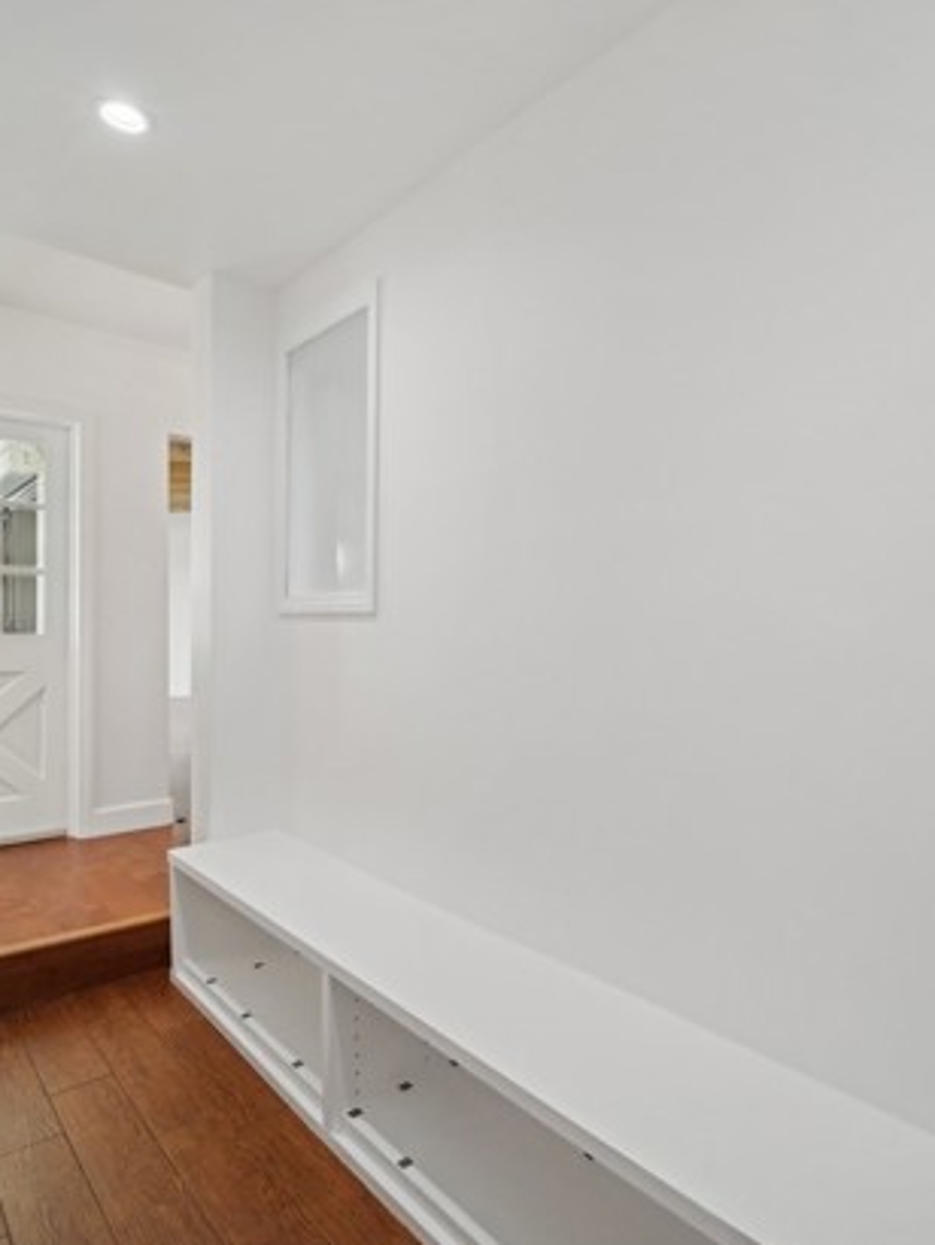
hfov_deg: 62.8
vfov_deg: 79.0
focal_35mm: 21
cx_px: 571
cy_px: 626
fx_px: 756
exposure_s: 1/18
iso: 200
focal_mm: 9
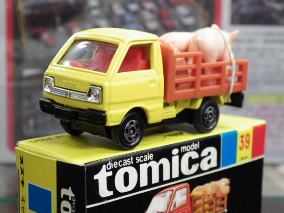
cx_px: 142
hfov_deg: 22.5
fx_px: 714
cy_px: 106
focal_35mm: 87
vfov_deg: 17.0
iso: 800
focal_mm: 15.6
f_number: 4.4
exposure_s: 1/30
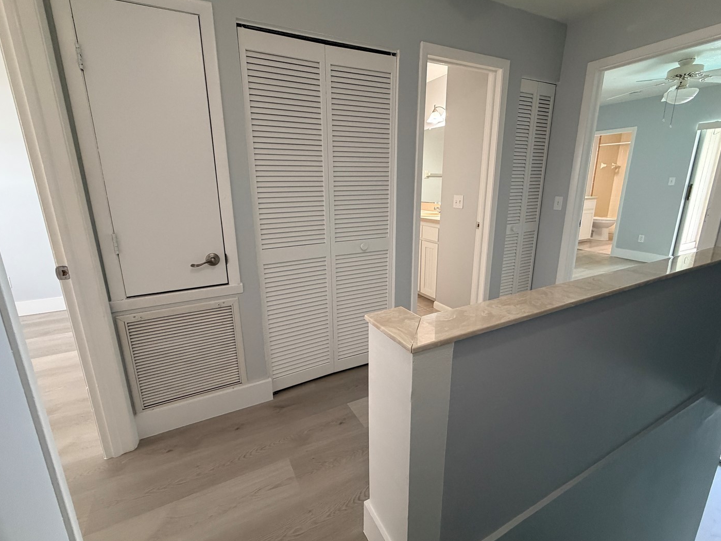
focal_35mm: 16
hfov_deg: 94.5
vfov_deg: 78.1
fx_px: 333
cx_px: 359
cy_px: 263
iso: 320
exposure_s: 1/95
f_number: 2.2
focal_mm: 2.22
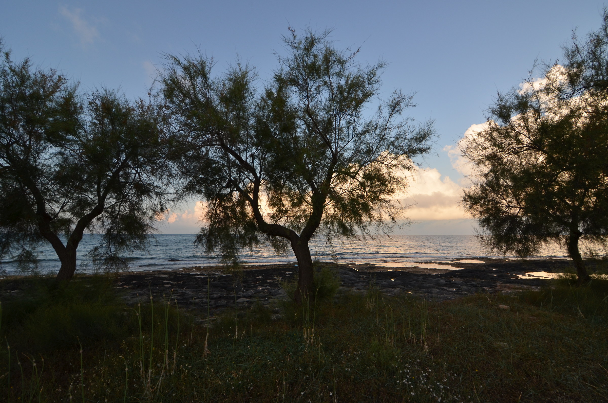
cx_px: 304
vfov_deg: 71.8
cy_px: 202
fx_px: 278
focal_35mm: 16
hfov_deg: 95.1
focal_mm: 11
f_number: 9
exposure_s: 1/250
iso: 250
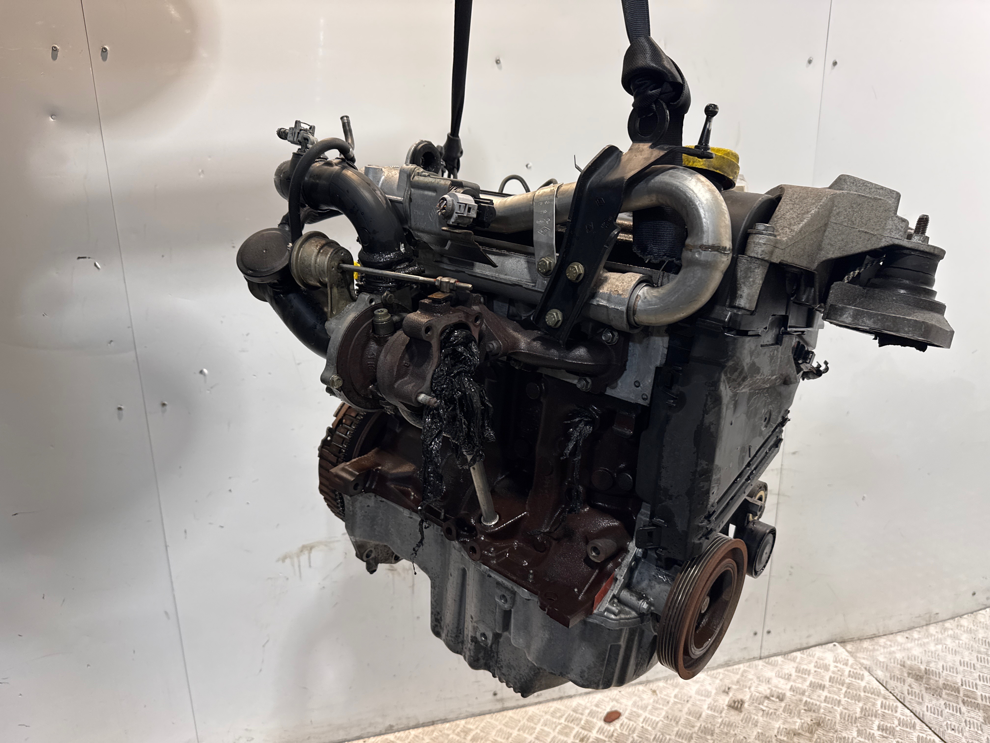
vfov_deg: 56.8
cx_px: 495
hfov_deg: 71.6
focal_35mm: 24
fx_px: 686
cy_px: 372
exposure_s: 1/100
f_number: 1.78
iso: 100
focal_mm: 6.76
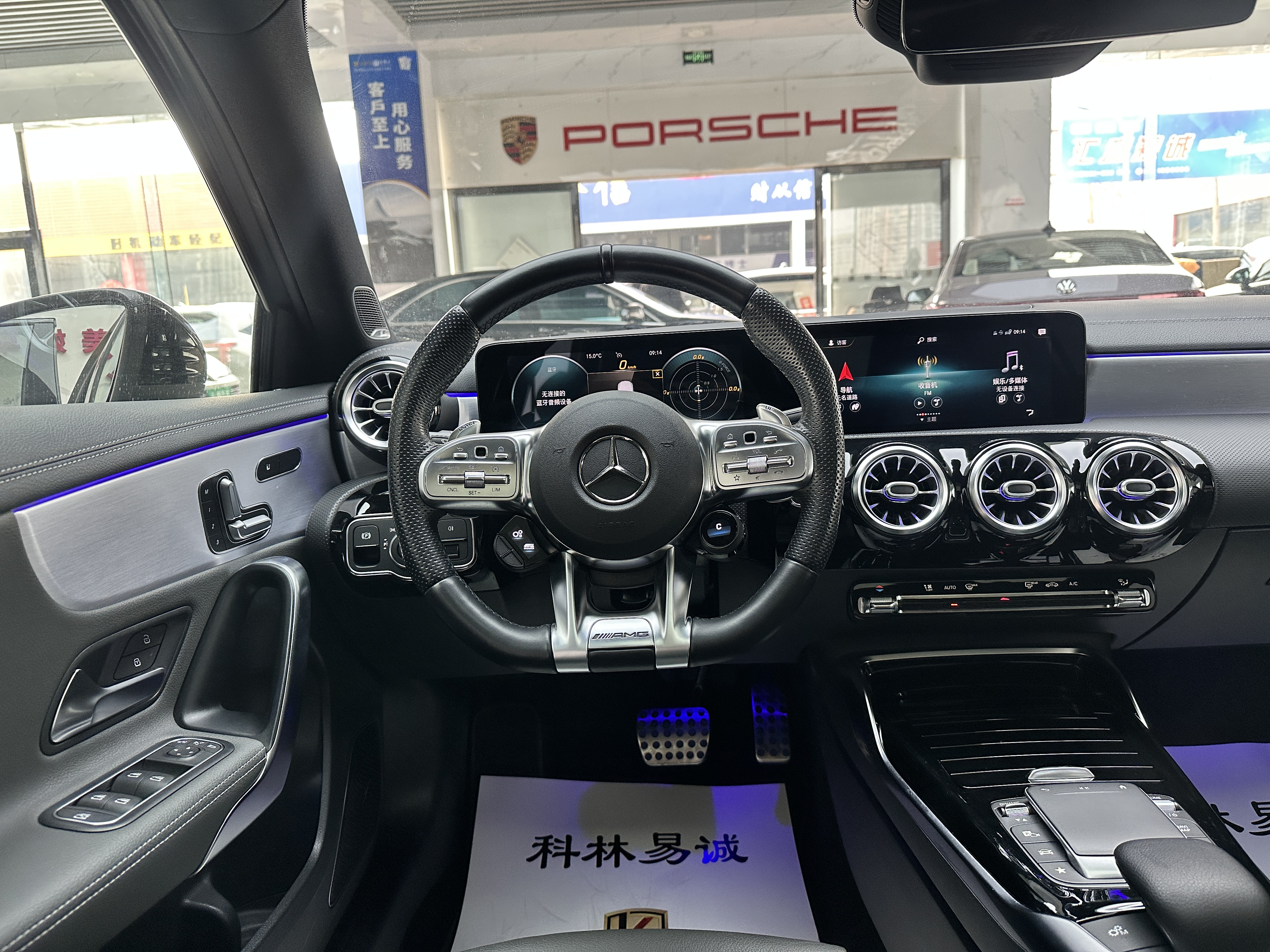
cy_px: 476
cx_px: 635
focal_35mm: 24
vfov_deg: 56.8
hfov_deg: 71.6
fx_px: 881
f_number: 1.78
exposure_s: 1/121
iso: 200
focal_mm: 6.86
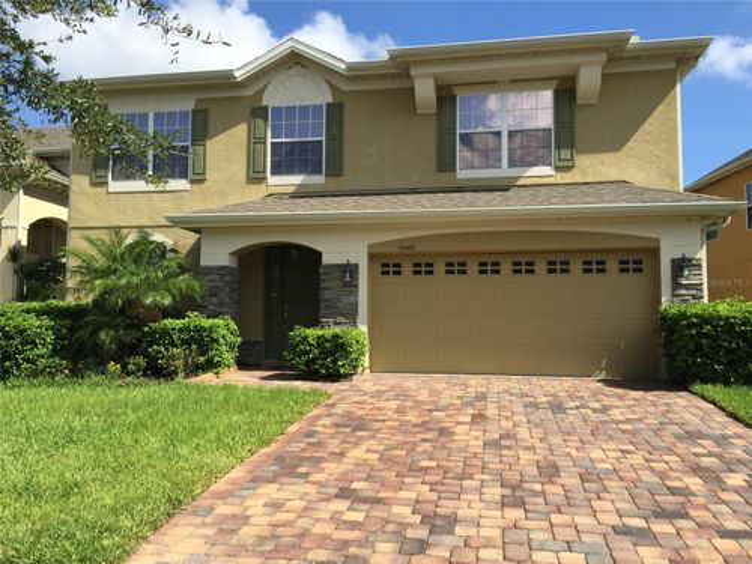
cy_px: 282
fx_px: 630
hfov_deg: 61.7
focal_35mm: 29
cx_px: 376
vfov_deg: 48.2
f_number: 2.2
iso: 32
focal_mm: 4.15
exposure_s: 1/1522
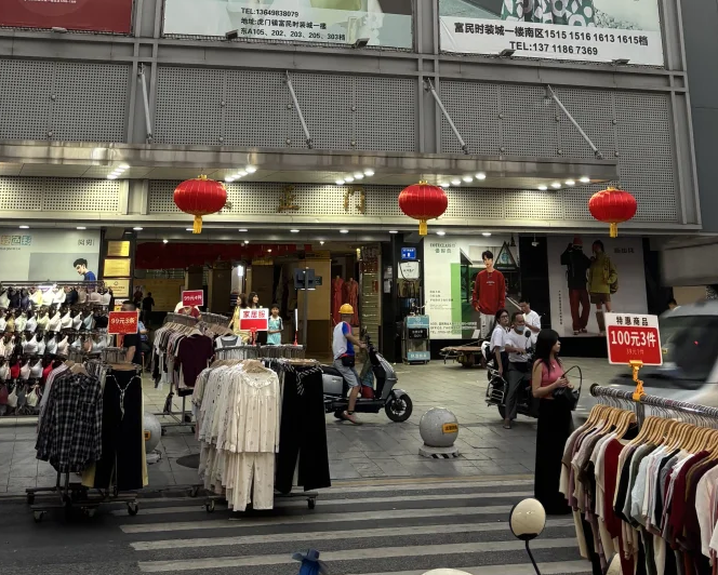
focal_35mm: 55
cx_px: 371
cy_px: -138
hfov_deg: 34.1
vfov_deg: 24.6
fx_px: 1169
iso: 80
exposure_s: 1/50
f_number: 1.6
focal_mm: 5.96
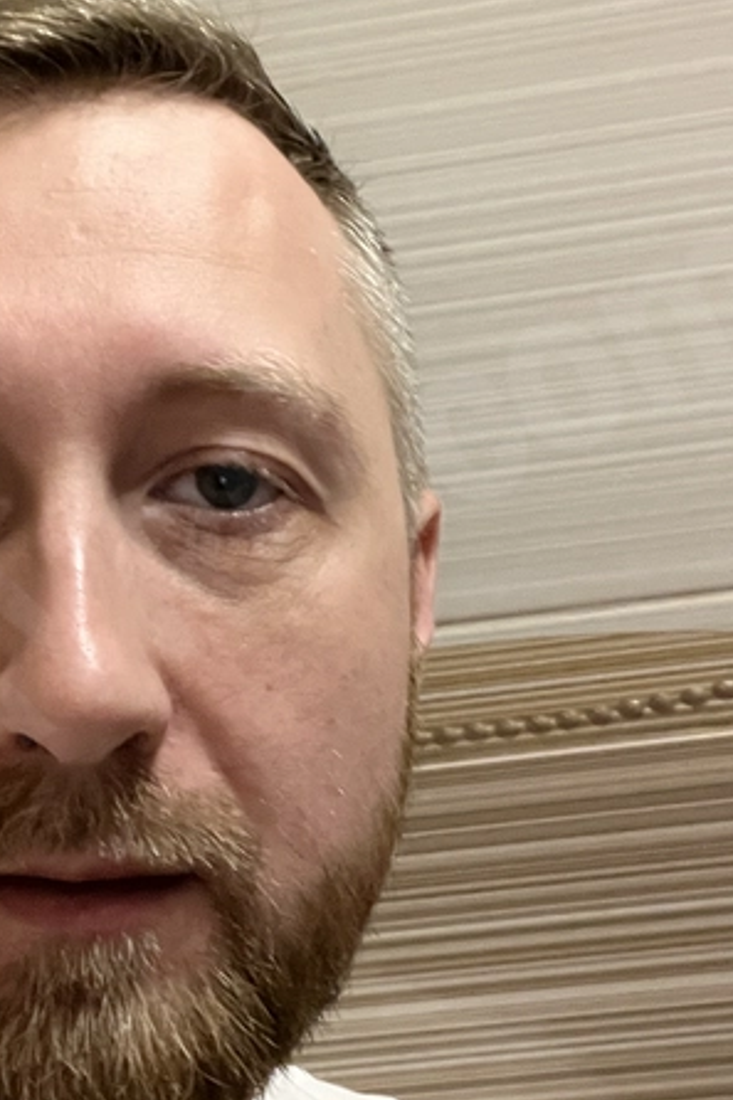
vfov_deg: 35.7
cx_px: 91
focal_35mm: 56
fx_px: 1712
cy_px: 550
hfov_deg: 23.6
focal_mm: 2.71
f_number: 2.2
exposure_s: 1/17
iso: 1000
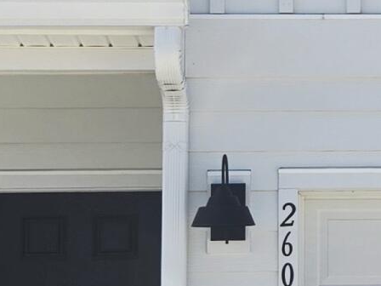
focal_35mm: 154
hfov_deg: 12.5
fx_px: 1695
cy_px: 85
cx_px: 469
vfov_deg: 9.6
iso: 25
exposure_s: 1/2500
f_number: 1.8
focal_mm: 5.4
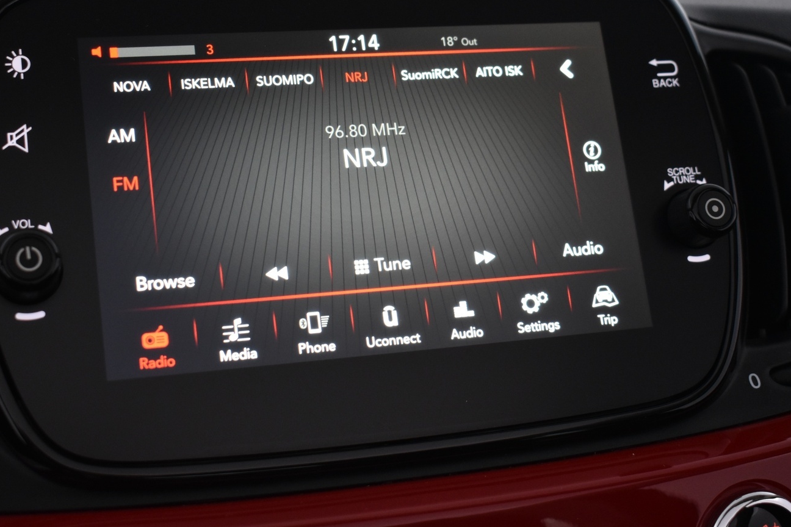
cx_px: 334
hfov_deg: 33.3
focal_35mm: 60
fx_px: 1318
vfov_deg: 22.6
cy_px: 208
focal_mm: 32
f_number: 4.5
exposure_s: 1/50
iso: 1100
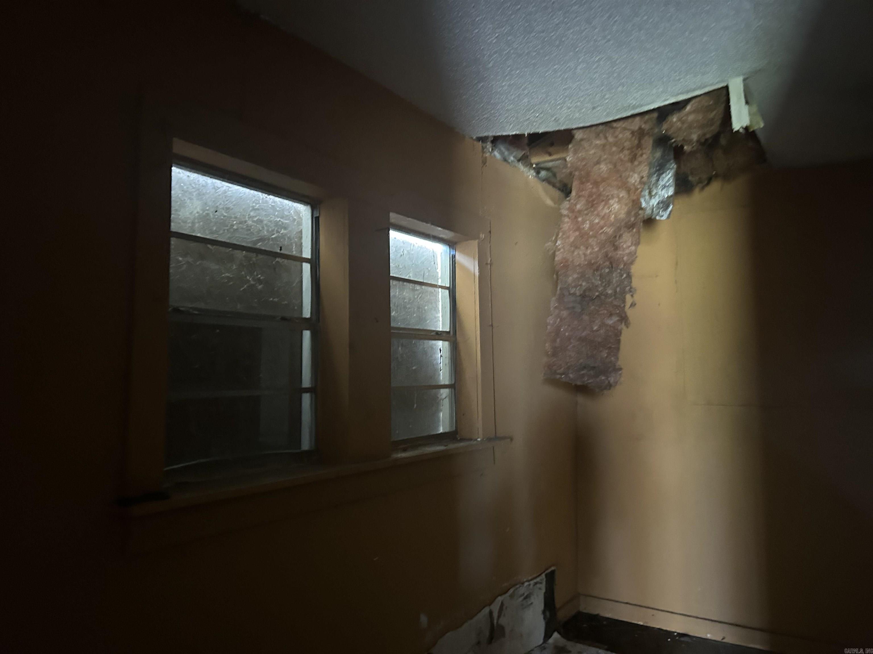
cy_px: 327
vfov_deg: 53.1
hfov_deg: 67.3
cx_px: 436
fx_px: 656
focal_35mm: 26
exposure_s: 1/30
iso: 1000
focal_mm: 5.7
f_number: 1.5
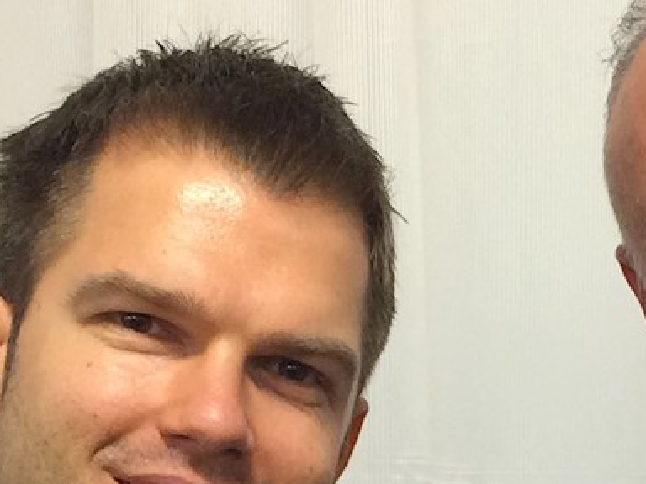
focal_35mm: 145
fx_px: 2706
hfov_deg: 13.5
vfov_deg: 9.7
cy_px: 884
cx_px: 559
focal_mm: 4.15
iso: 100
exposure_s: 1/33
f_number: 2.2
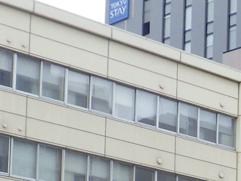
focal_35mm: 148
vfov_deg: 9.3
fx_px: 1030
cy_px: 375
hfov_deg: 11.9
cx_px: 489
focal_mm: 5
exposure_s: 1/250
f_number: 4.2
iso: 125
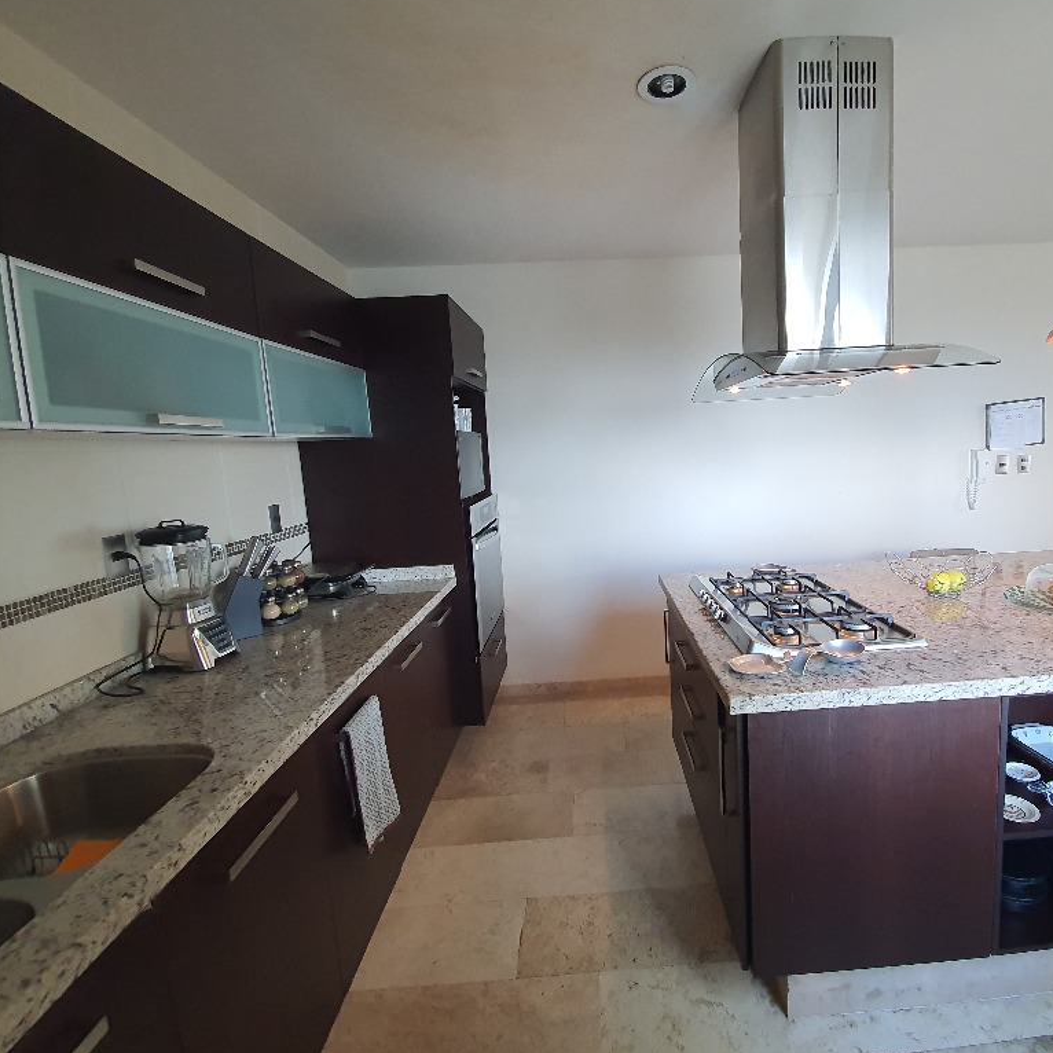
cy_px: 507
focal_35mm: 16
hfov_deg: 86.7
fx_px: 551
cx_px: 614
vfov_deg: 87.4
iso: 200
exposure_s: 1/60
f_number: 2.2
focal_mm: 1.8
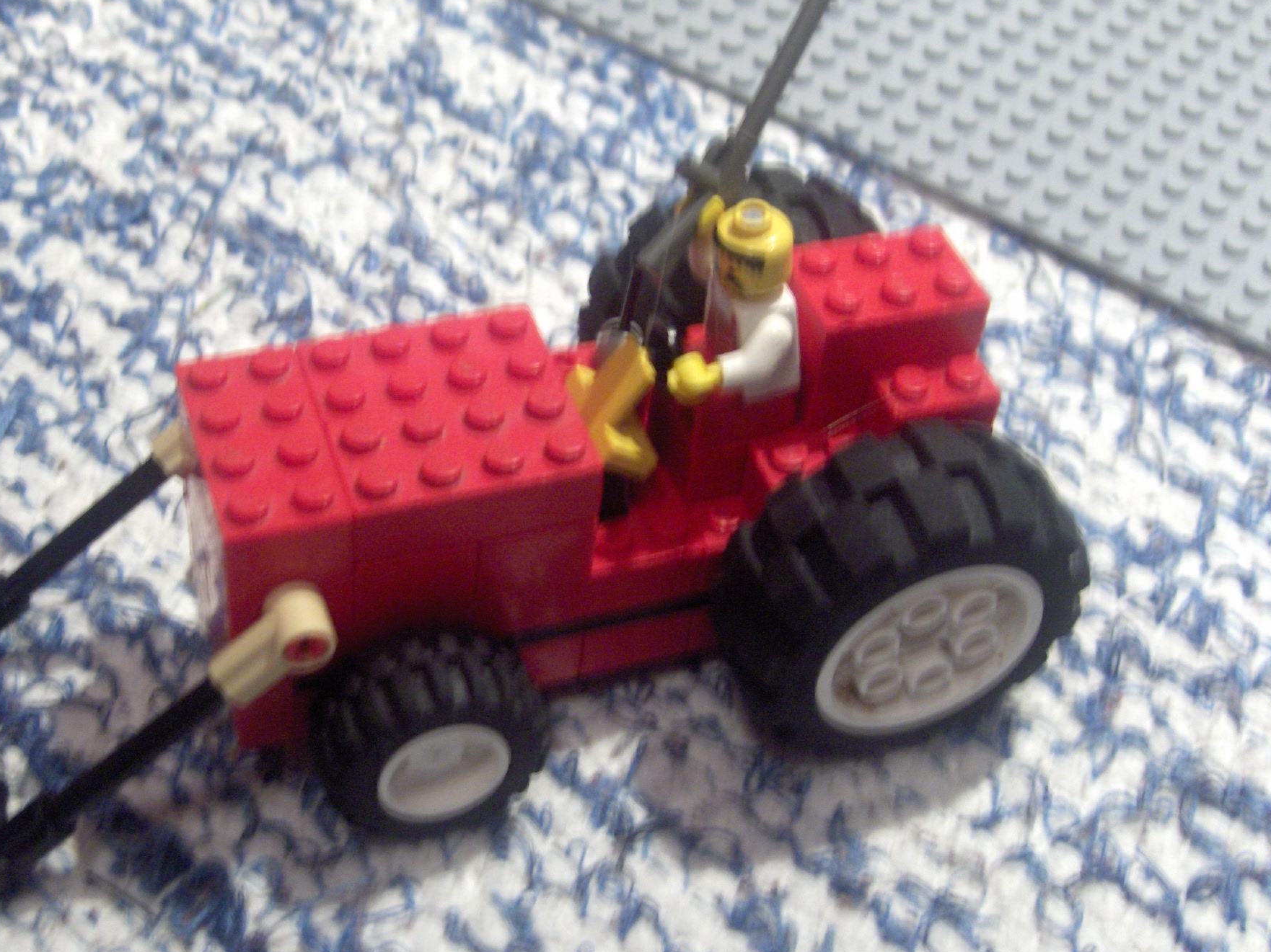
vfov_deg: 28.5
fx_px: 1872
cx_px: 515
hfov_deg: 37.4
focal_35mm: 51
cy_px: 517
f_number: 2.8
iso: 100
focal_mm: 8
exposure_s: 1/3.57
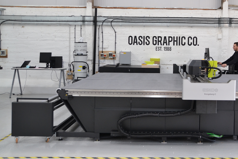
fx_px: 311
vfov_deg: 28.5
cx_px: 167
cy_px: 58
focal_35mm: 47
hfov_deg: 41.1
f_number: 5
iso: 400
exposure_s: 1/100
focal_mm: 22
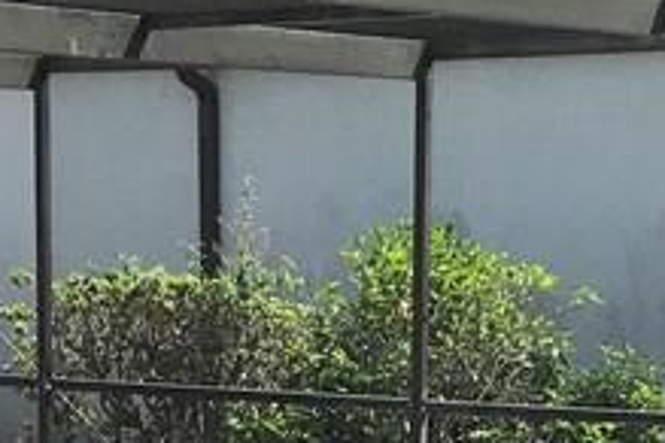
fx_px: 2512
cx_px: 285
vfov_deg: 9.8
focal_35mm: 136
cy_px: 640
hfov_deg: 15.1
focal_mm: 3.99
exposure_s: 1/2907
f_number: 1.8
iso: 20
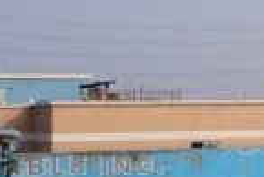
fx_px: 1241
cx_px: 756
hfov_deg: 9.7
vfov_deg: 8.1
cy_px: 83
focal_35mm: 169
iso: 100
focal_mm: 16
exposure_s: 1/160
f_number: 10
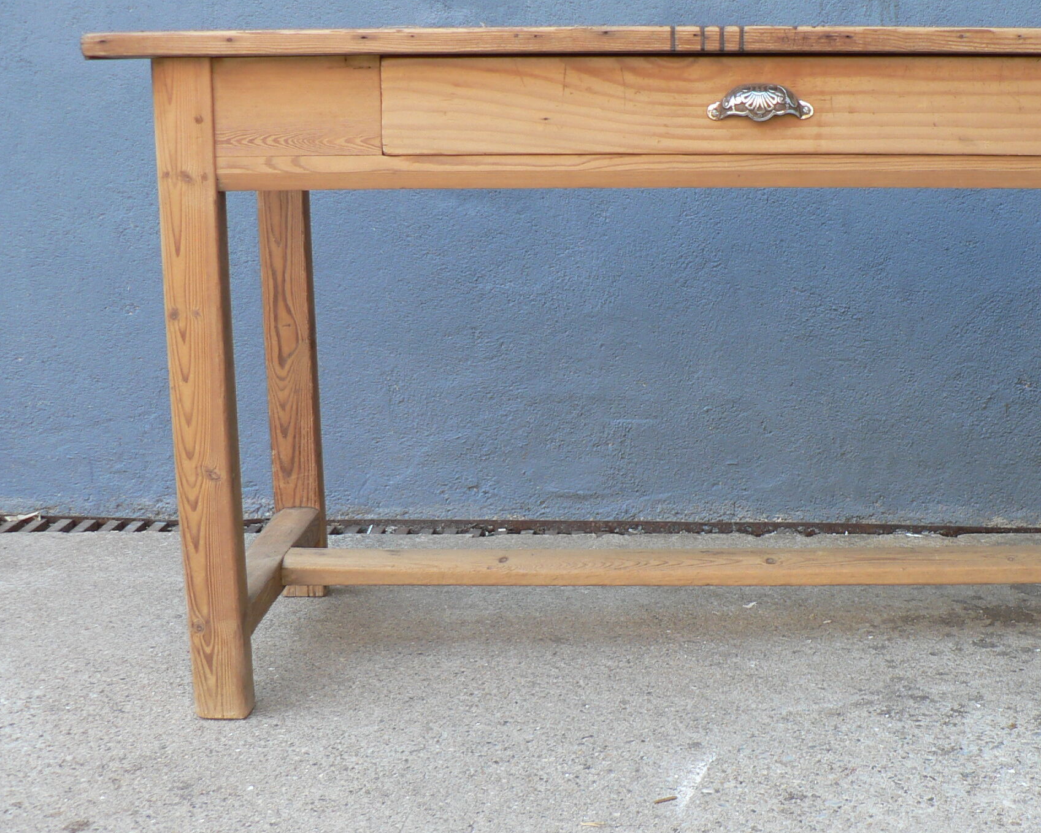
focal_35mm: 53
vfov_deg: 28.6
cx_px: 702
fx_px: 1633
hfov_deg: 35.0
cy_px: 383
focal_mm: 6
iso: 80
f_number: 2.8
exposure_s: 1/80
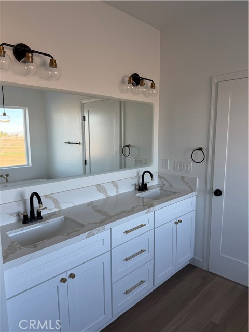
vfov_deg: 71.6
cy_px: 166
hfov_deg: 56.8
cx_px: 124
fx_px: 230
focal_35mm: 24
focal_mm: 6.76
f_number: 1.78
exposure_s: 1/201
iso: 80
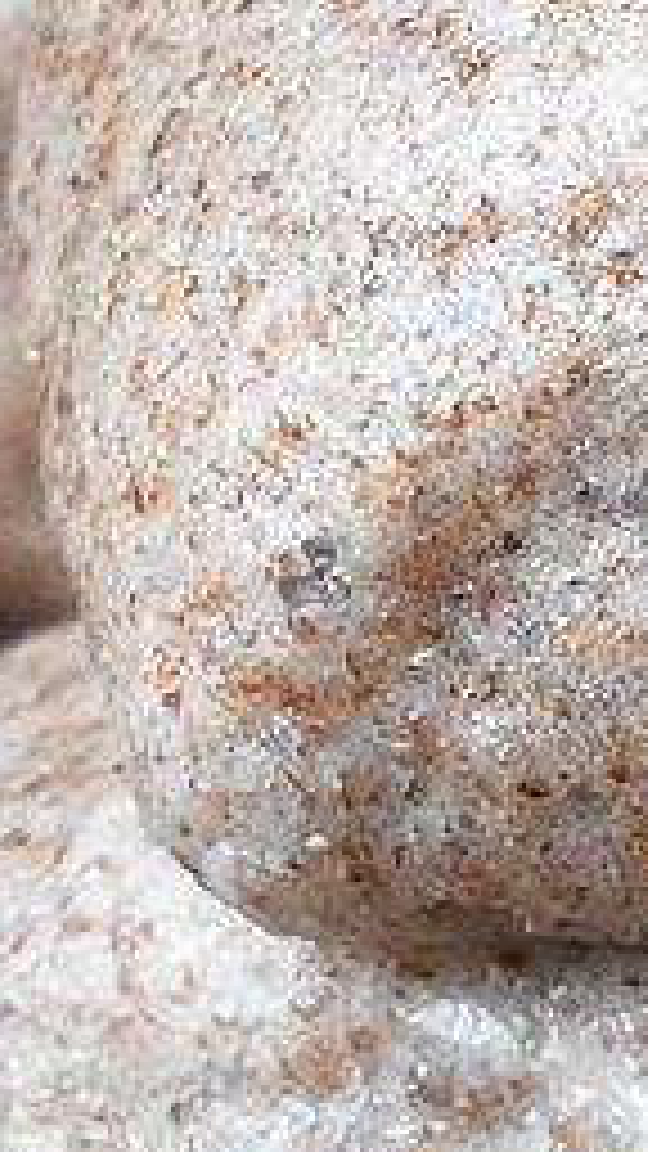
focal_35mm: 580
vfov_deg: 3.7
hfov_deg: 2.1
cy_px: 338
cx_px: 1080
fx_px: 17702
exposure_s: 1/100
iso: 2000
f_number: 5.6
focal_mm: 55
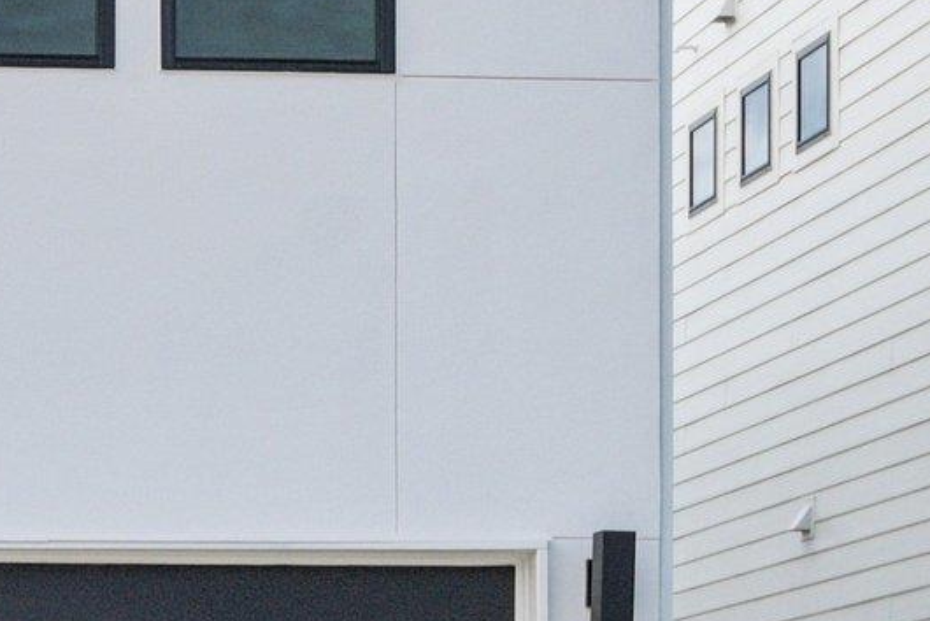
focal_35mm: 139
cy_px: 308
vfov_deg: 9.9
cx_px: -305
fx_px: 3593
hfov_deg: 14.1
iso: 400
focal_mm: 24
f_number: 8
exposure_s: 1/640
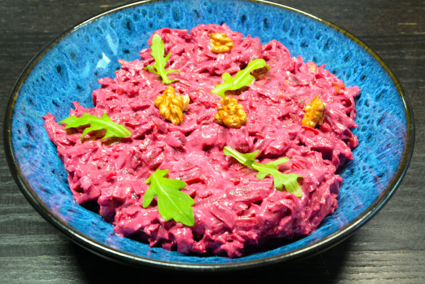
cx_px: 212
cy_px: 142
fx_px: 460
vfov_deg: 34.2
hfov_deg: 49.6
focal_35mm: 39
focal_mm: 26
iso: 3600
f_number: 10
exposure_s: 1/40
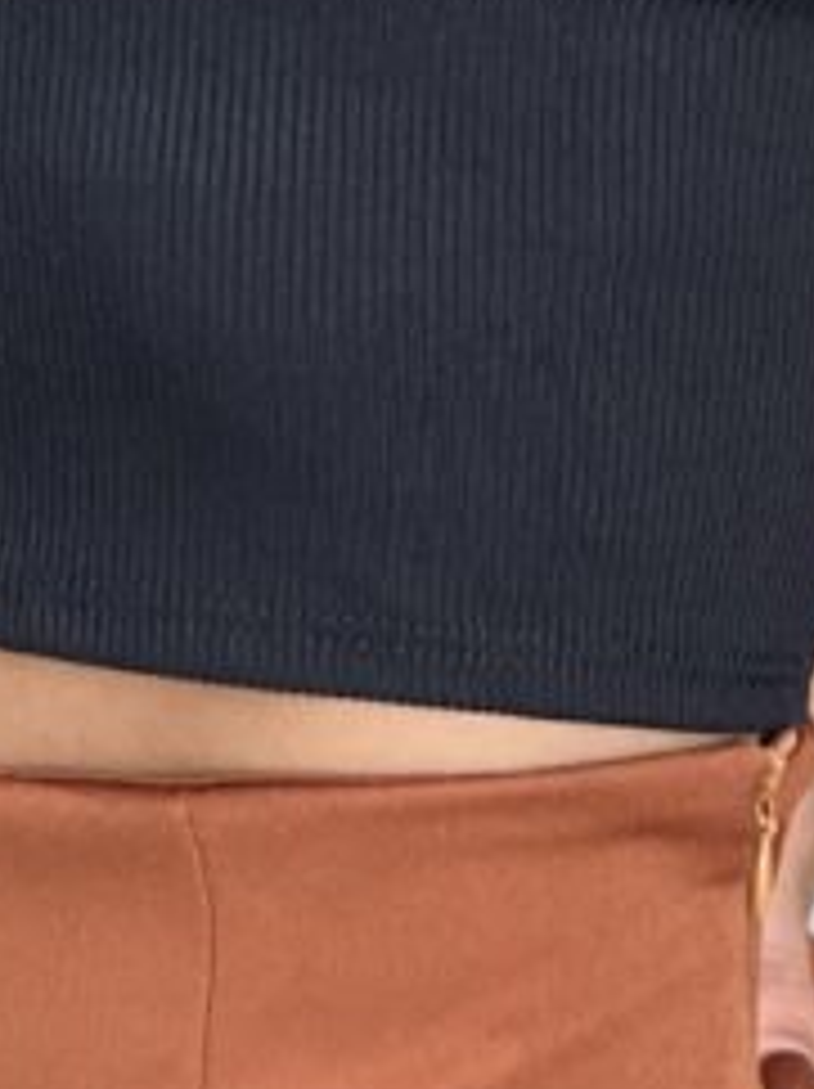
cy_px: 1672
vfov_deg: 6.6
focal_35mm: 297
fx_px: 9328
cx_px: 76
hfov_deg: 5.0
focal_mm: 9
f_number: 2.8
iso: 125
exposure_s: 1/40
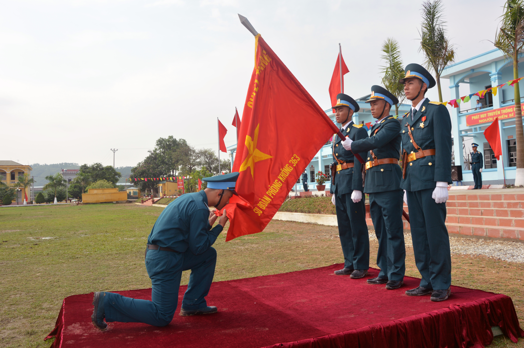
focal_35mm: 27
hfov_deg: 67.4
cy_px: 174
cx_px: 262
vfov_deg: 47.8
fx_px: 393
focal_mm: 18
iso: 100
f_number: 6.3
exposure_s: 1/200
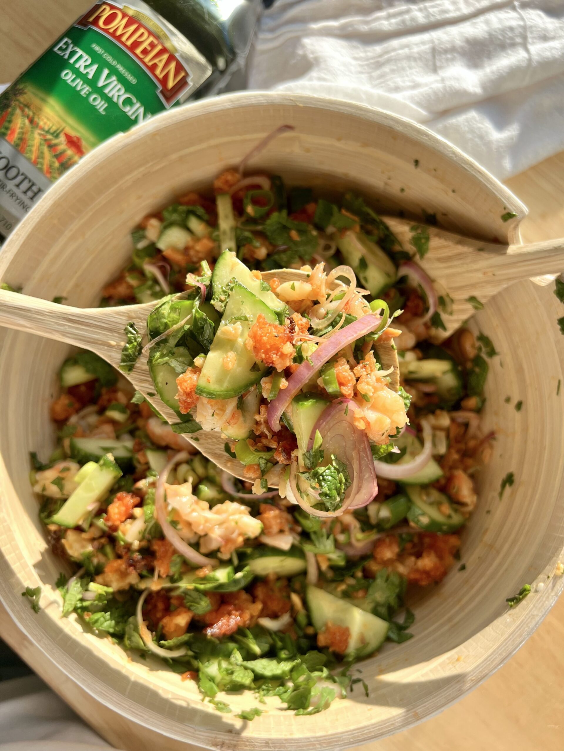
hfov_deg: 53.1
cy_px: 376
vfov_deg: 67.3
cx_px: 282
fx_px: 565
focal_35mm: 26
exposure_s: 1/949
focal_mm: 5.7
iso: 50
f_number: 1.5
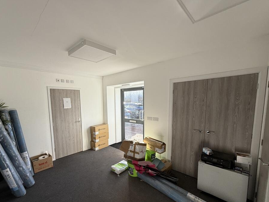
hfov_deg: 94.0
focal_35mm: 16
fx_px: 124
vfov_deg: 77.7
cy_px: 114
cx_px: 117
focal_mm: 2.22
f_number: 2.2
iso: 50
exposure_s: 1/261
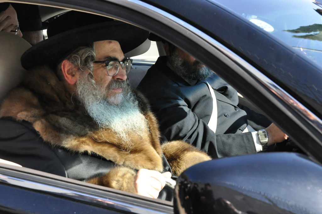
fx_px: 469
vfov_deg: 25.7
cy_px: 107
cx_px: 161
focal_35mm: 52
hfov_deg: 37.9
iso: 800
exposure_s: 1/400
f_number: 10
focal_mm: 35
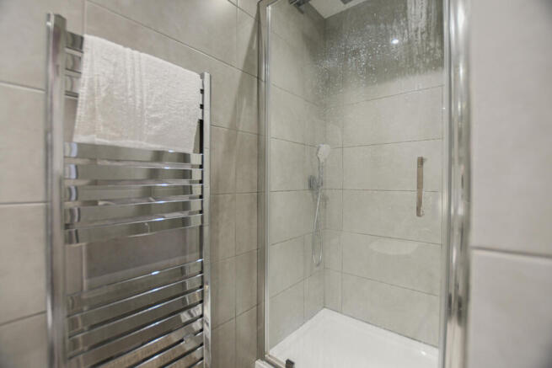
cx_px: 276
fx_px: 230
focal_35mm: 15
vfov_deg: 77.4
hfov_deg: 100.4
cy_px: 184
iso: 250
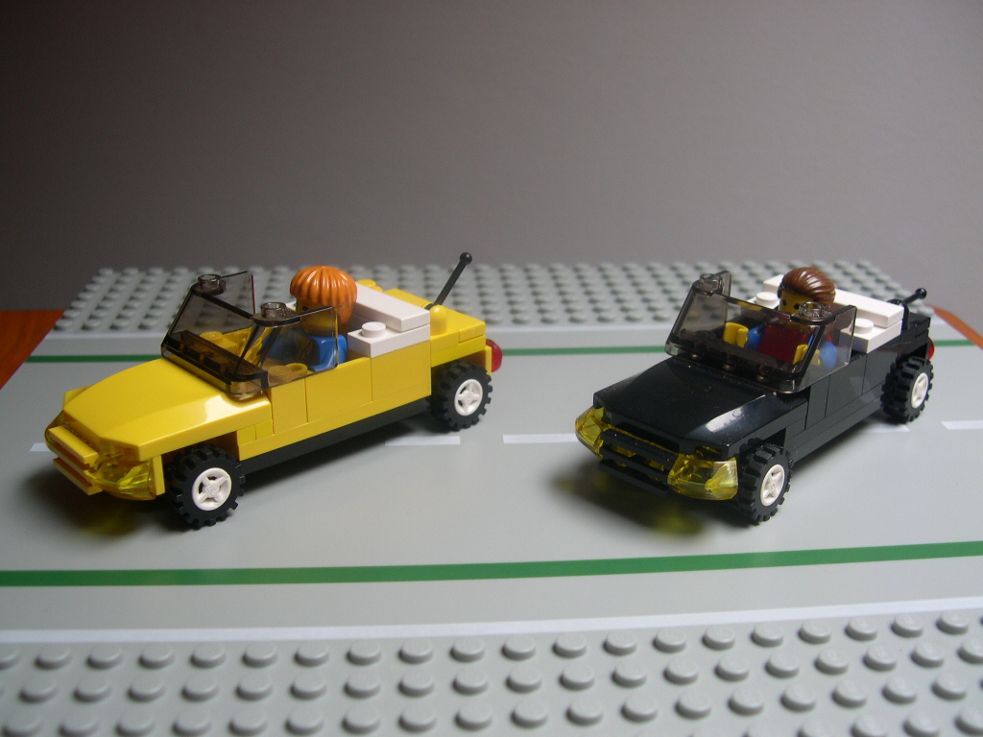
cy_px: 368
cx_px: 492
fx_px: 1079
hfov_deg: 49.0
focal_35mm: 38
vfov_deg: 37.7
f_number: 2.8
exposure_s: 1/48.1
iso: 100
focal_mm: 8
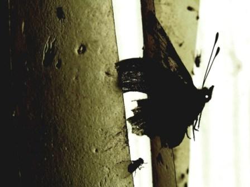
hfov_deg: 29.0
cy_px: 94
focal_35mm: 67
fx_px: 484
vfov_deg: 21.9
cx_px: 125
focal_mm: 11.1
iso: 50
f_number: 5.6
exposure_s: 1/200
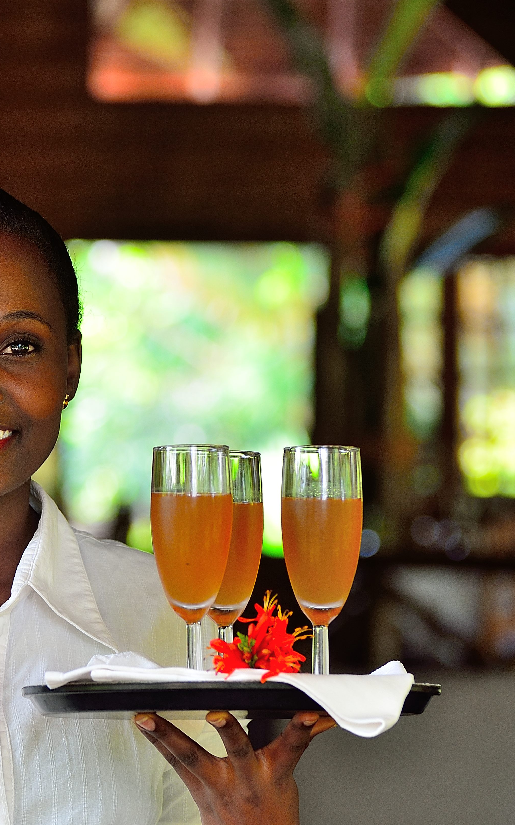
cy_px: 413
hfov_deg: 5.5
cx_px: 1
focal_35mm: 236
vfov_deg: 8.9
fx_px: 5300
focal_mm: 102
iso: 100
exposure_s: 1/25
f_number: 4.5
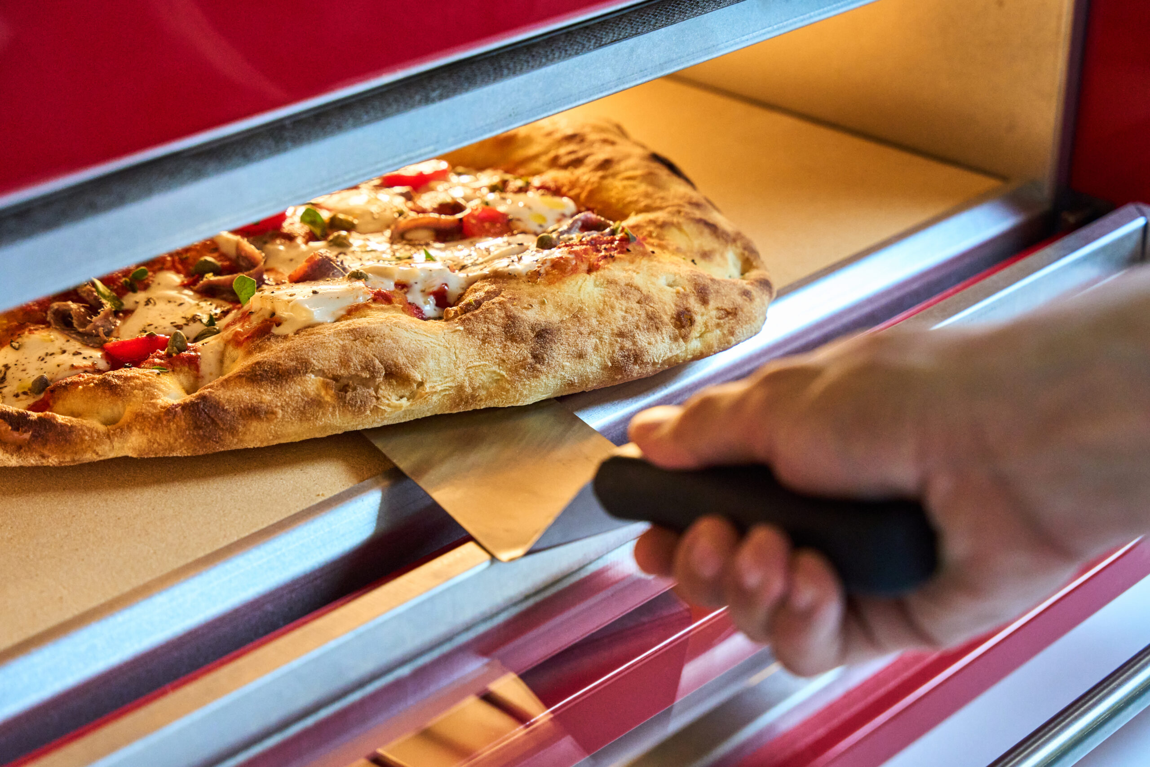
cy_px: 384
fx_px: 2236
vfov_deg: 19.5
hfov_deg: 28.8
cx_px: 575
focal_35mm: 70
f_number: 5
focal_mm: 70
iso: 3200
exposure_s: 1/125
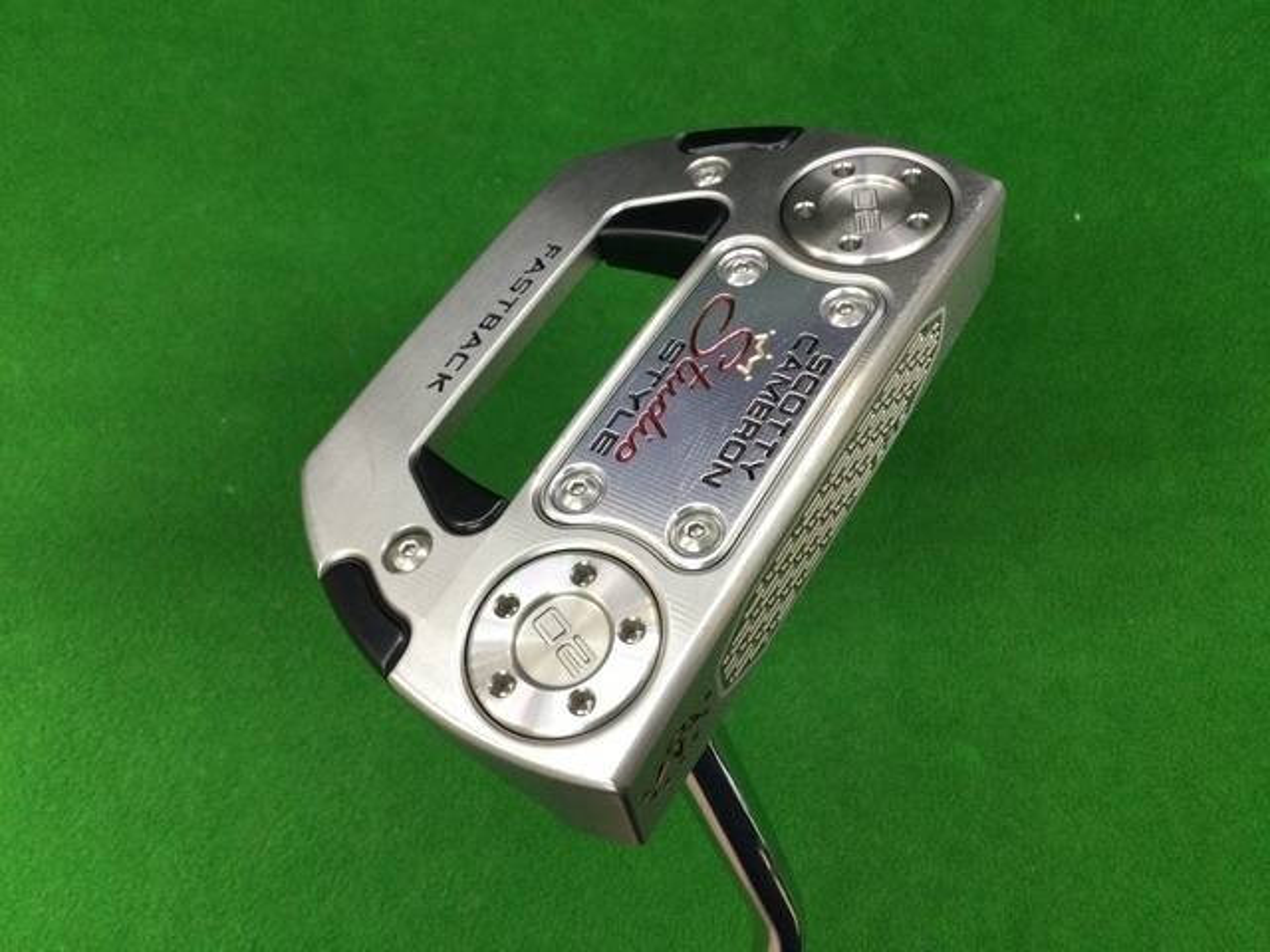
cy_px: 476
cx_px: 635
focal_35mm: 31
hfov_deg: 58.4
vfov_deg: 45.4
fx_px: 1137
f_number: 2.4
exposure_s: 1/30
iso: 80
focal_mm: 3.3
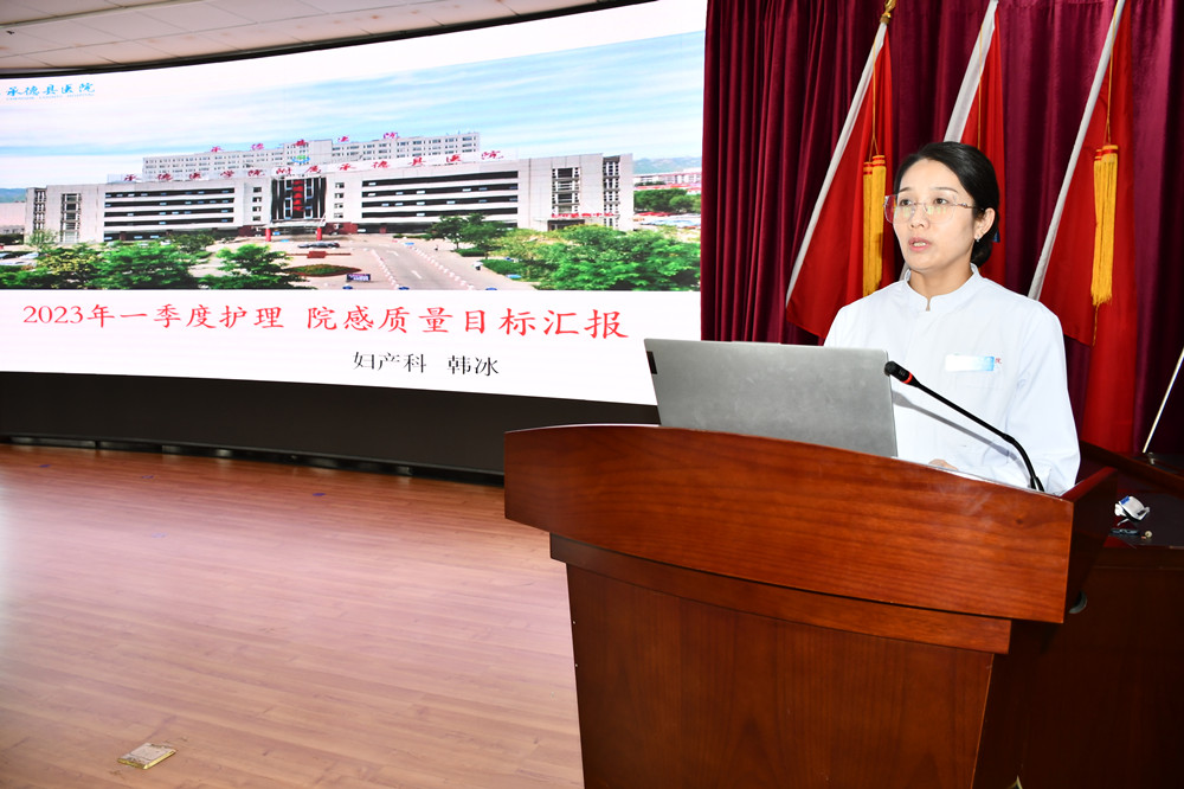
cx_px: 592
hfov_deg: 67.4
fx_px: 888
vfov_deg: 47.9
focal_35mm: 27
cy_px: 394
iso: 400
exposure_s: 1/100
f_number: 3.5
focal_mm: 18
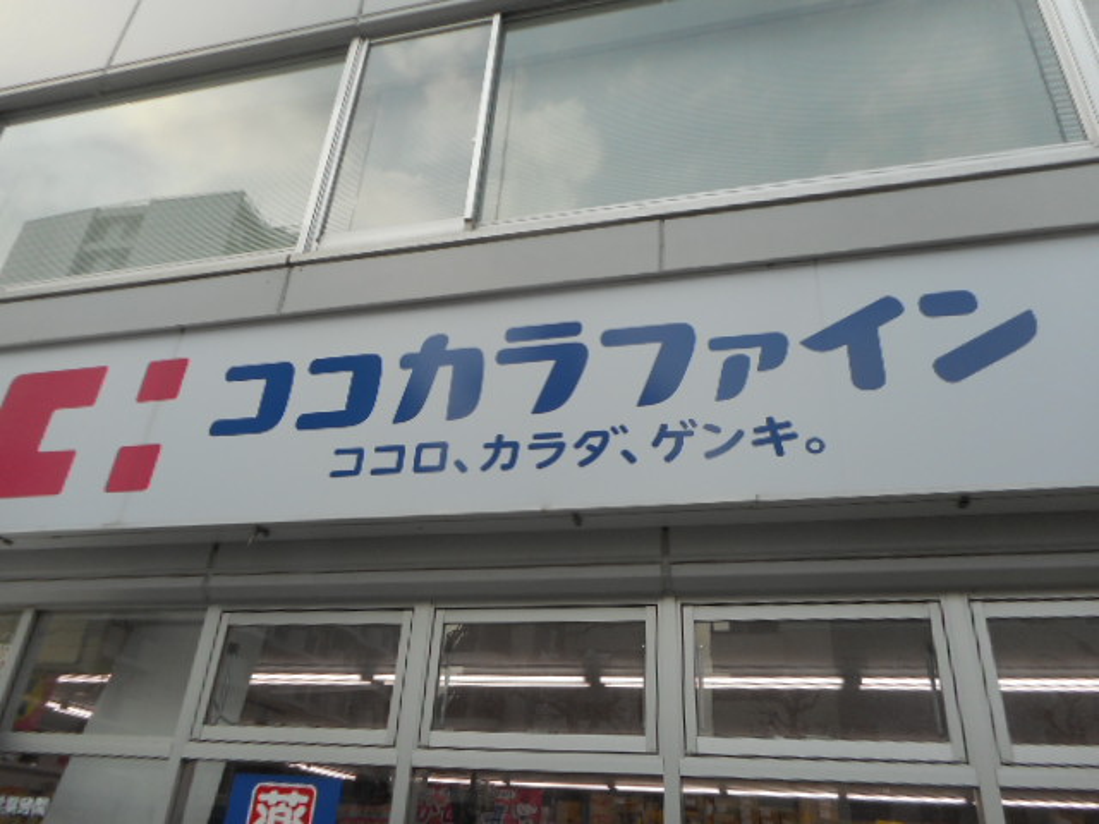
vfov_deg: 54.9
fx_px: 794
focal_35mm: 25
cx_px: 550
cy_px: 412
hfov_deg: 69.4
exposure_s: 1/200
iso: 80
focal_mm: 4.5
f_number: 3.7
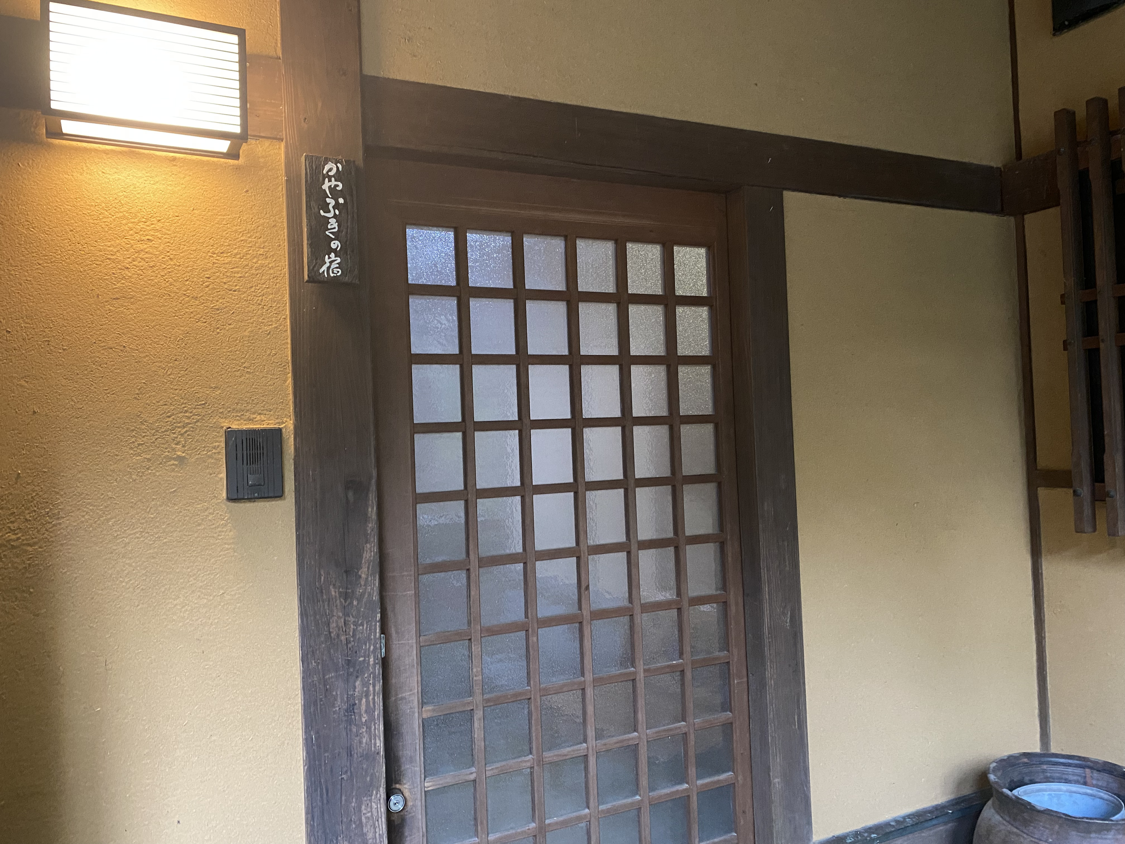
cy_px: 422
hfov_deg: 67.3
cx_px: 562
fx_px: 845
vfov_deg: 53.1
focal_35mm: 26
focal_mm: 4.25
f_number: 1.8
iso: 500
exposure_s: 1/30
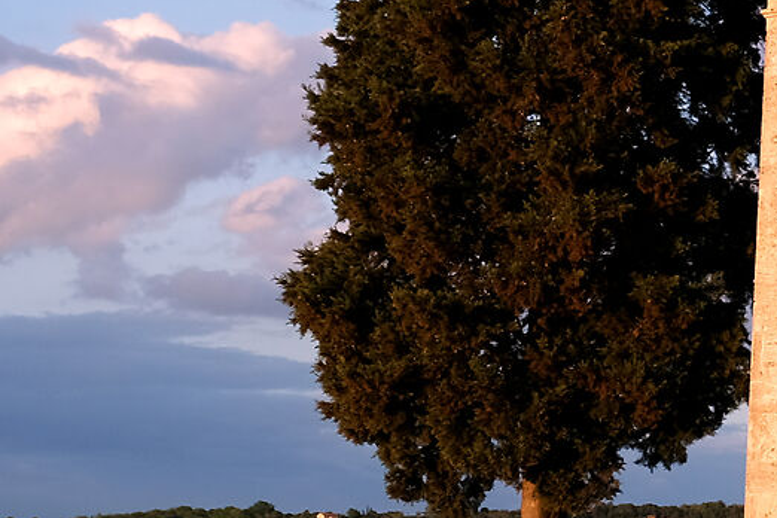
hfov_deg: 11.4
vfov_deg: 8.5
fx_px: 3475
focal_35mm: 161
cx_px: 1596
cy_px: 162
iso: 160
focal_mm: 23.3
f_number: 5.6
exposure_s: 1/125
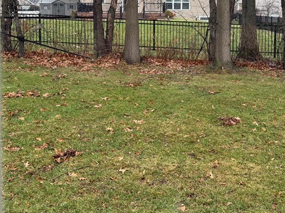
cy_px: 48
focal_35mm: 53
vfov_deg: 27.1
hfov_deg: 36.1
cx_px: 156
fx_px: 436
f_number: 1.78
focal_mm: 6.76
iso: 125
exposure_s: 1/121
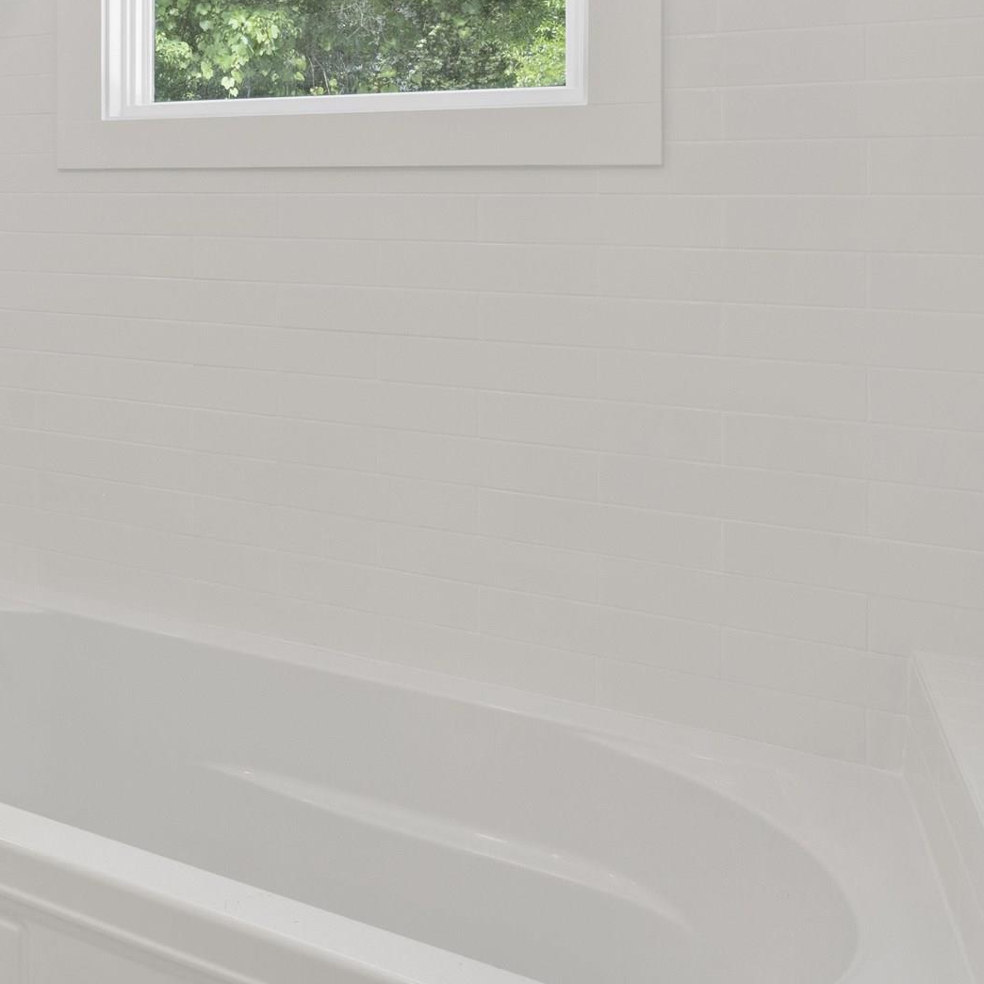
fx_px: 1126
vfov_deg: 44.6
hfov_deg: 38.3
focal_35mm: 35
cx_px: -123
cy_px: 177
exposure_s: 1/10
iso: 400
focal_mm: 14
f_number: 11
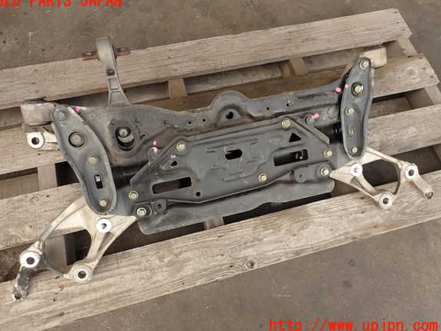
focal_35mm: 26
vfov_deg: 53.1
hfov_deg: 67.3
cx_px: 212
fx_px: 331
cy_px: 164
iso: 100
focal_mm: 4.5
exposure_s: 1/160
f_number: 2.8
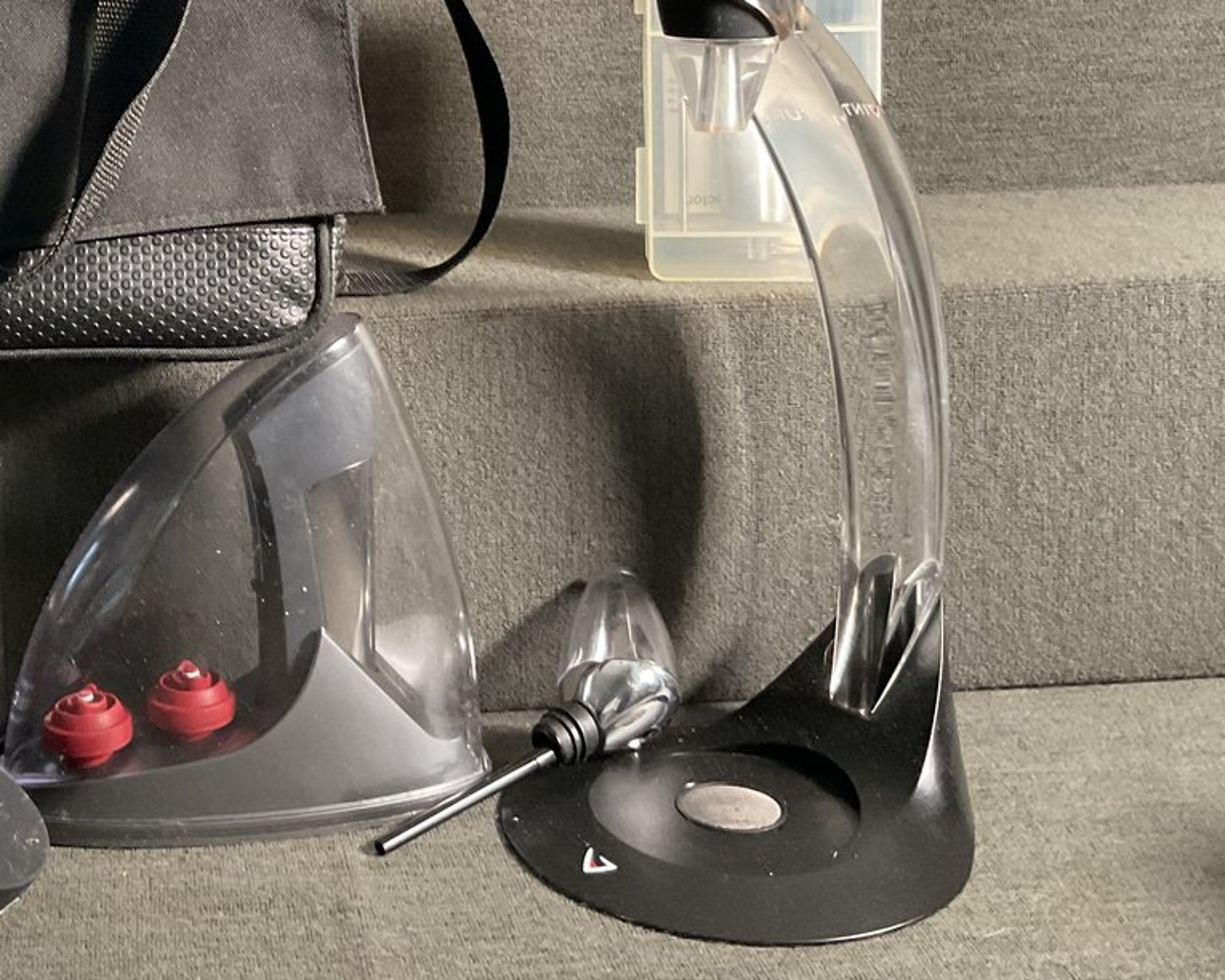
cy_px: 119
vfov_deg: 26.3
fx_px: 2030
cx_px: 238
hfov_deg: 32.6
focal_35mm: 56
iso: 250
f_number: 1.8
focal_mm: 3
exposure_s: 1/40
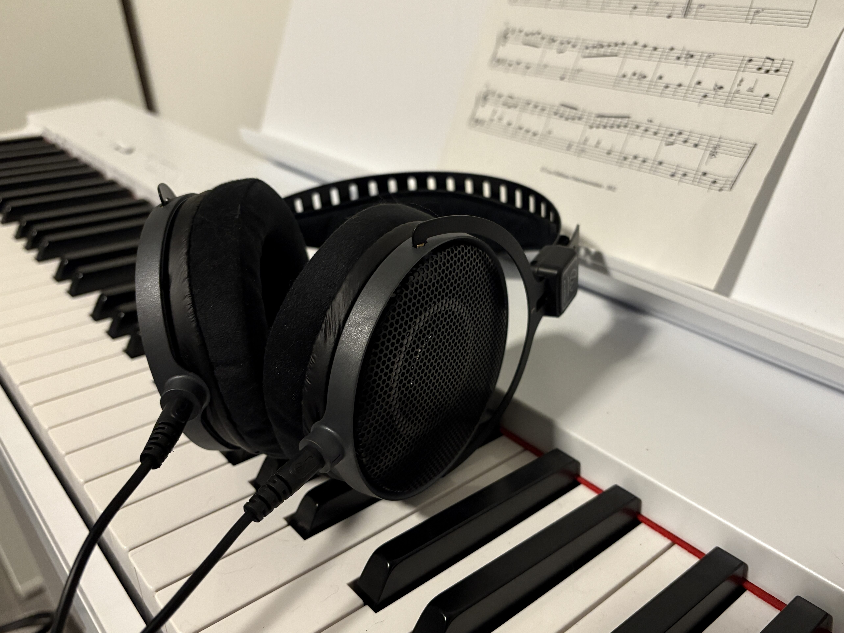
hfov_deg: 61.6
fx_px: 707
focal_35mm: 29
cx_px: 446
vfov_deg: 48.2
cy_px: 338
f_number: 1.6
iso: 500
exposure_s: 1/41
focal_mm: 5.96
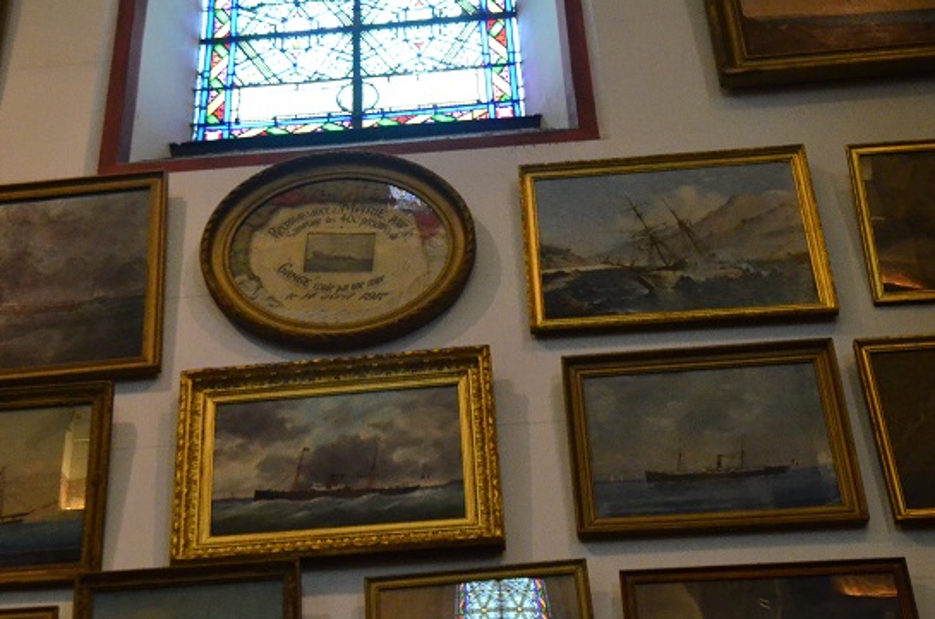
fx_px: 1711
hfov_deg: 30.5
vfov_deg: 20.5
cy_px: 219
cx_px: 354
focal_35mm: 66
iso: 3200
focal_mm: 24
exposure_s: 1/250
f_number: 4.5
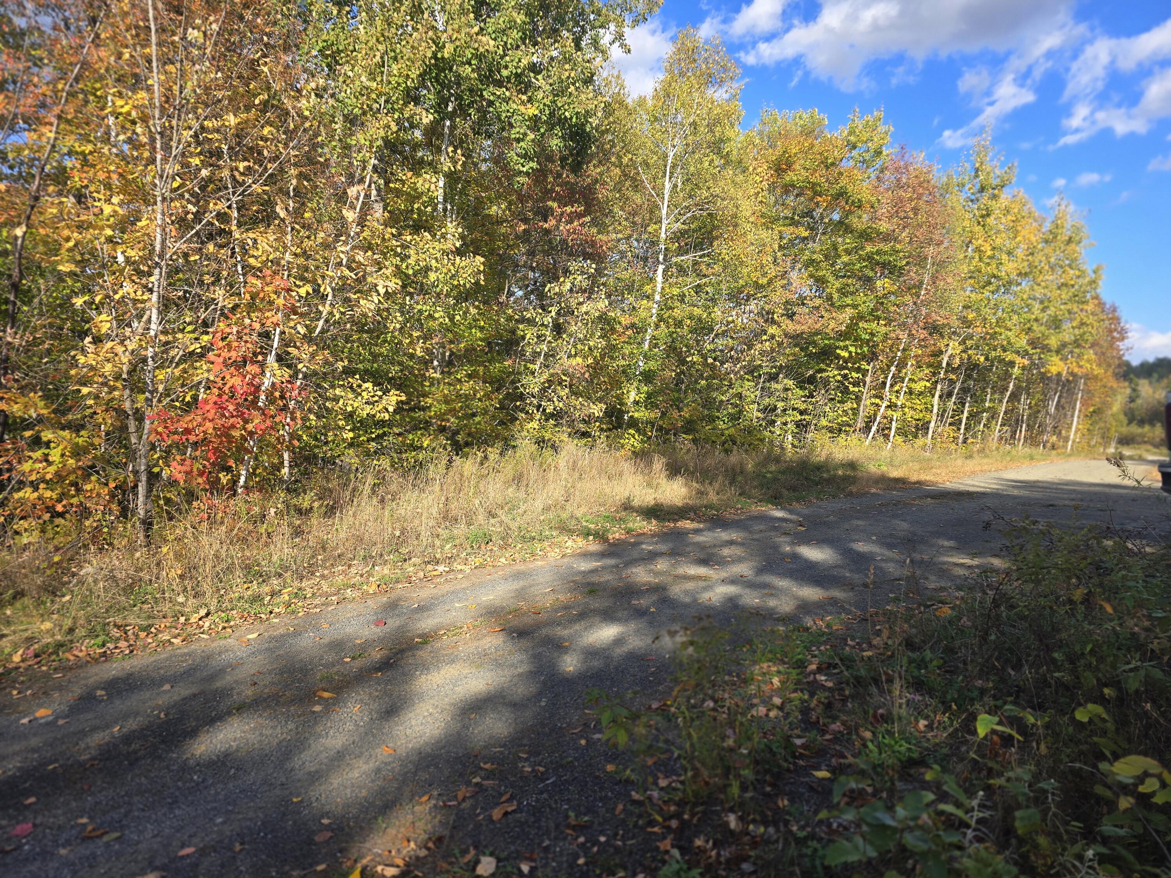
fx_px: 778
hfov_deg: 73.9
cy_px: 439
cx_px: 586
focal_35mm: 23
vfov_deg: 58.9
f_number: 1.7
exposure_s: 1/353
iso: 12
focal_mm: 6.3
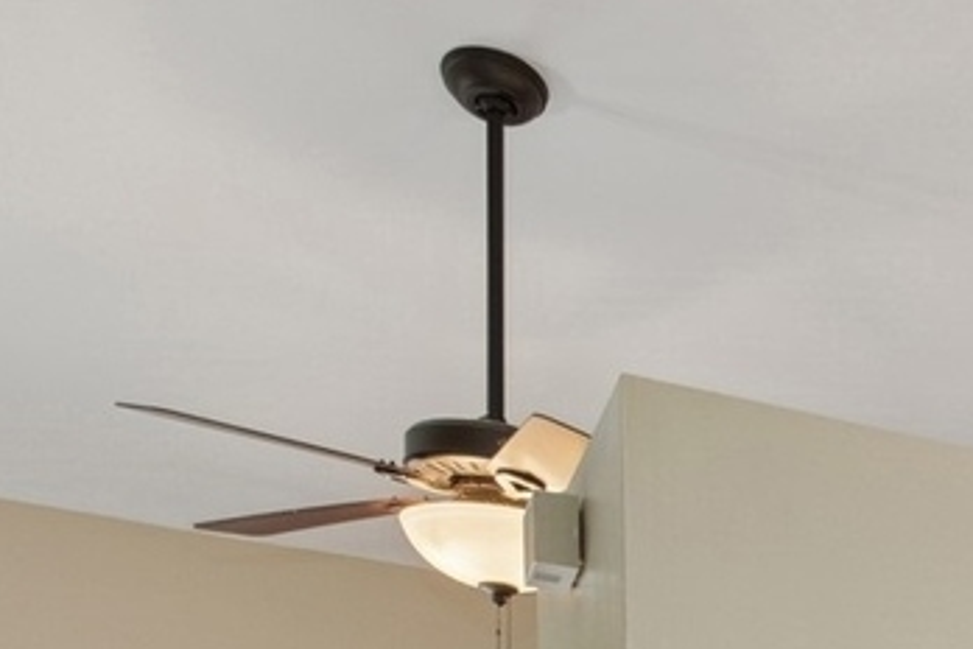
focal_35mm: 79
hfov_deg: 16.9
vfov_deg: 14.2
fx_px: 2135
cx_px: 2073
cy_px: 1329
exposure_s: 1/20
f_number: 7.1
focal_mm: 17
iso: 200
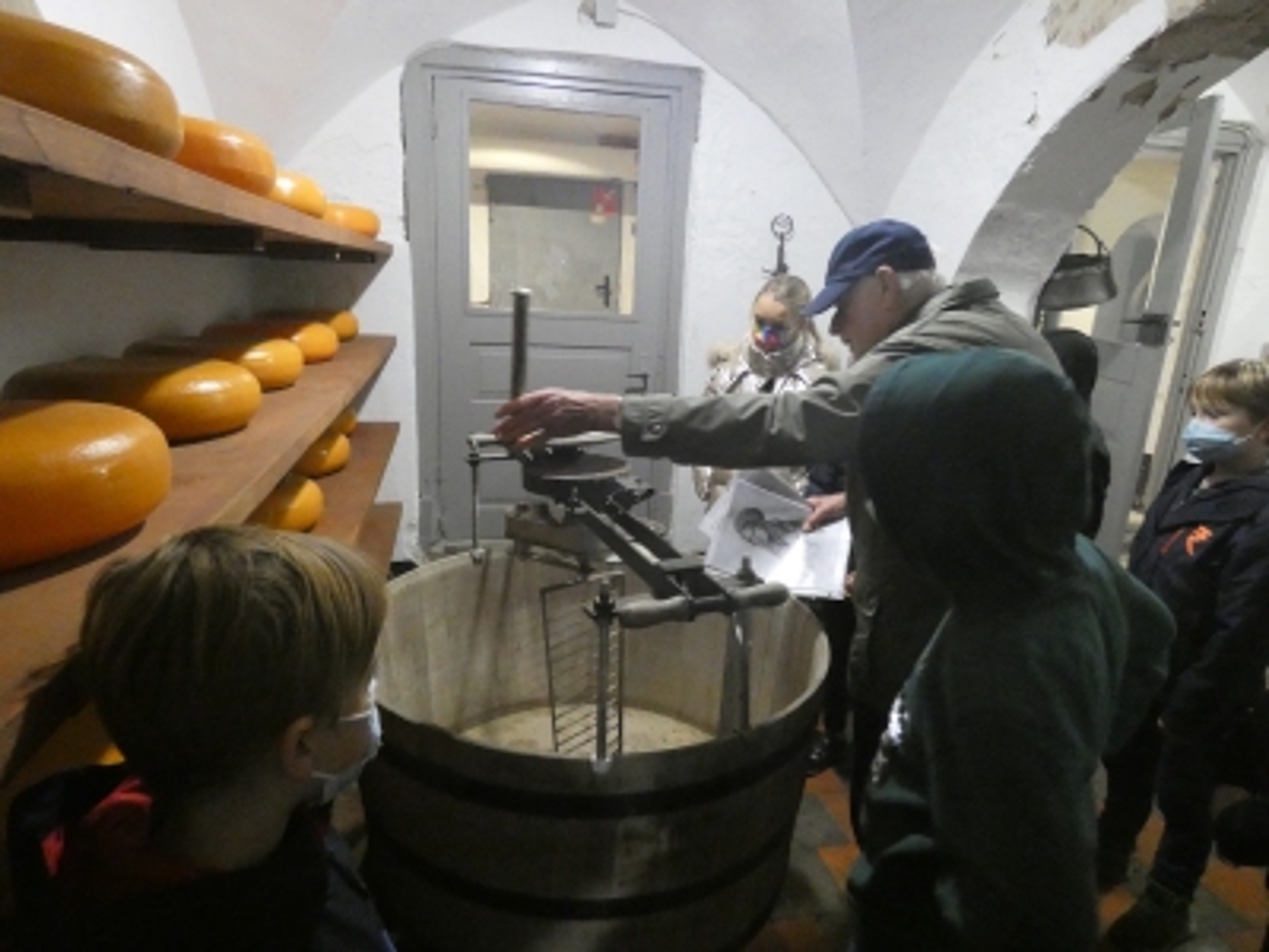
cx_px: 634
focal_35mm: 20
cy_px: 476
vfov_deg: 66.0
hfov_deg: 81.7
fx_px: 733
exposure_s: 1/50
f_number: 2.8
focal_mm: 3.6
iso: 1600
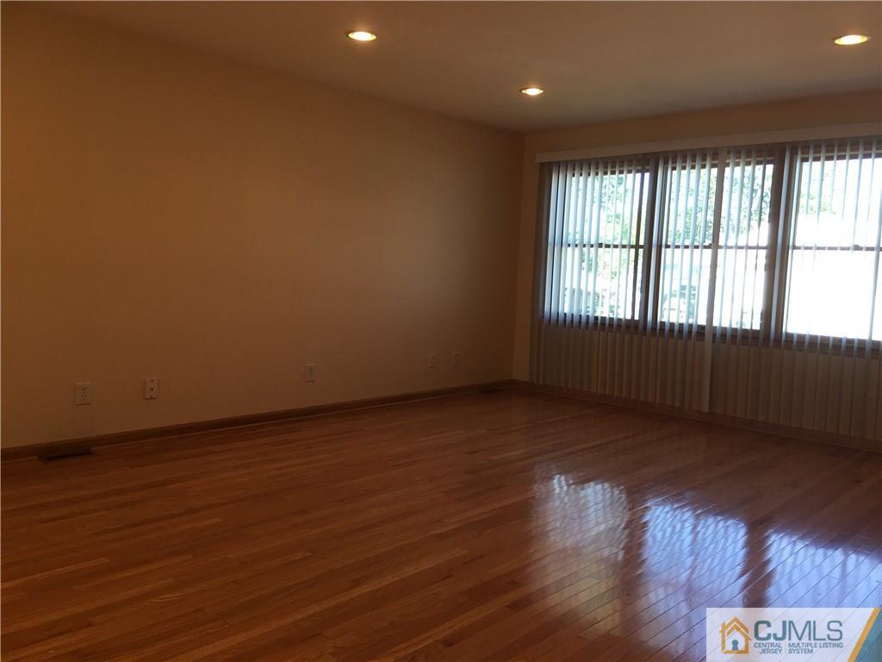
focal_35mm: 29
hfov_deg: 61.7
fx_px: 739
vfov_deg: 48.2
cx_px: 441
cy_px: 331
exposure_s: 1/40
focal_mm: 4.15
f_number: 2.2
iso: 25
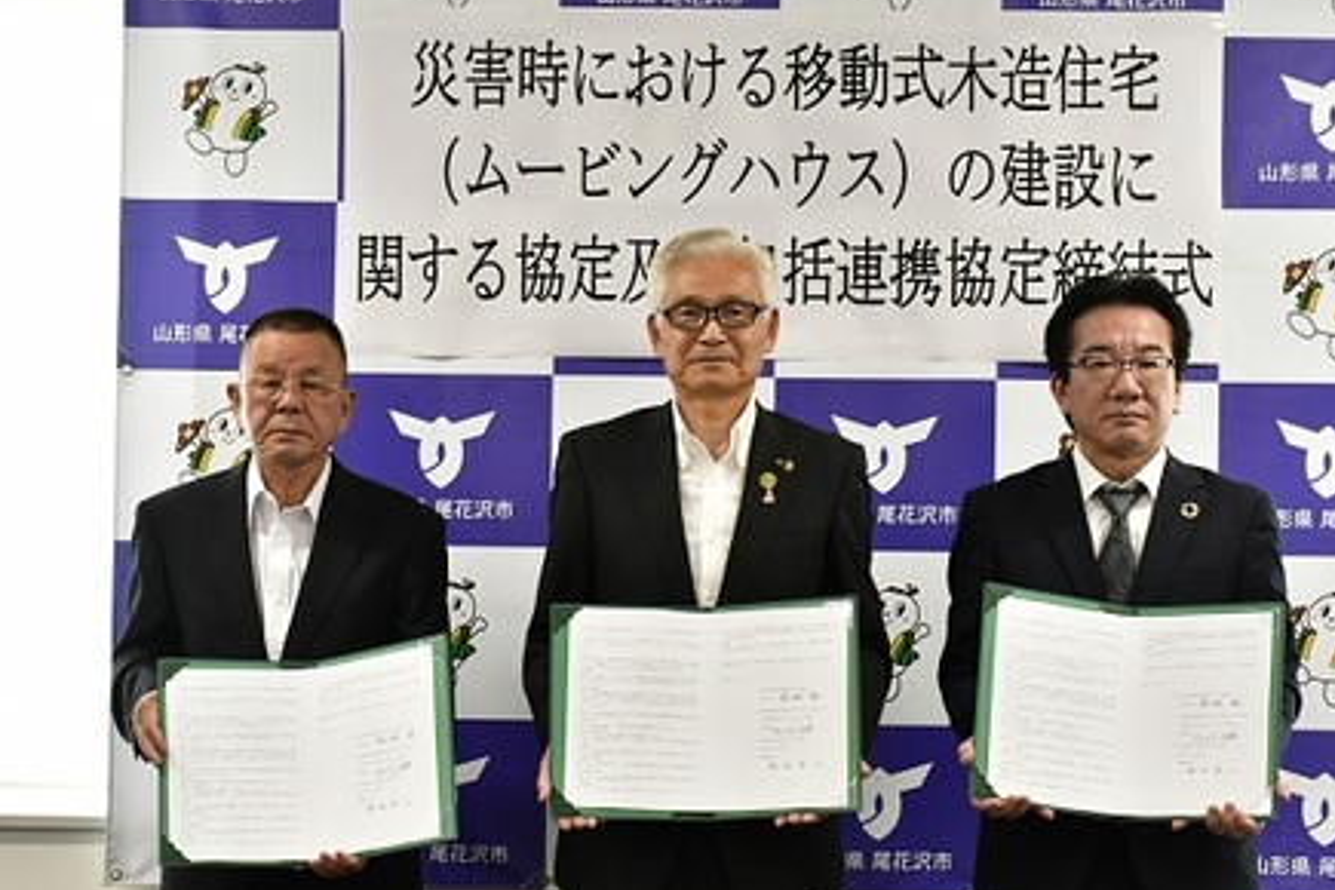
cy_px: 442
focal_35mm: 74
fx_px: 2744
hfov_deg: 27.3
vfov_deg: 18.4
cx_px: 730
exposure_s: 1/80
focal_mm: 45
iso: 2000
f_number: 8
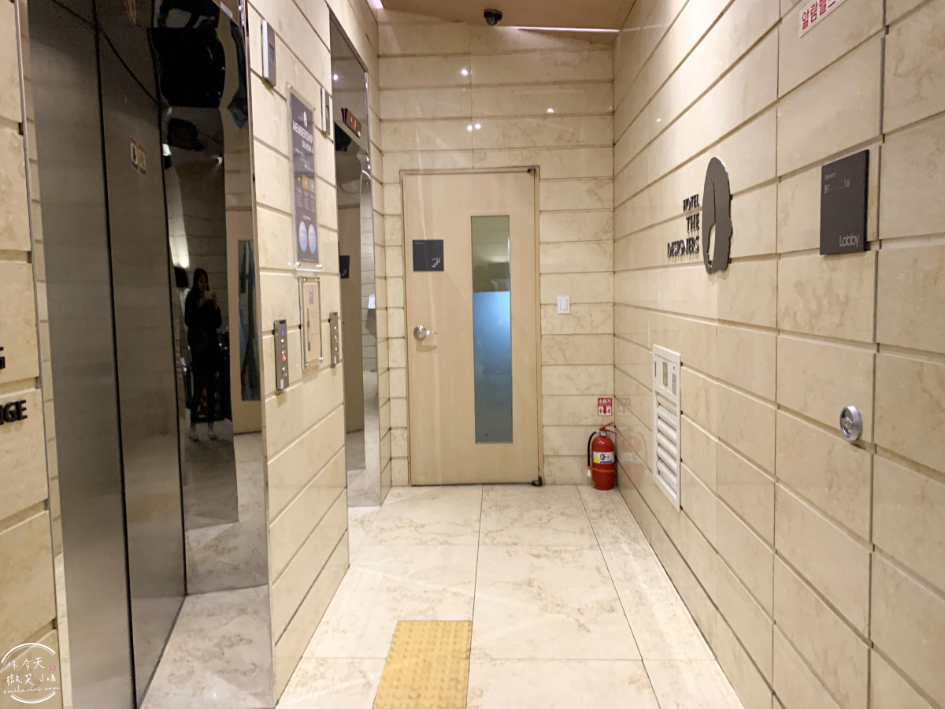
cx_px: 472
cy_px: 354
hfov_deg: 67.3
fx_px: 710
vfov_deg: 53.1
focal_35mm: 26
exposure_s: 1/60
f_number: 1.8
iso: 400
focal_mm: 4.25
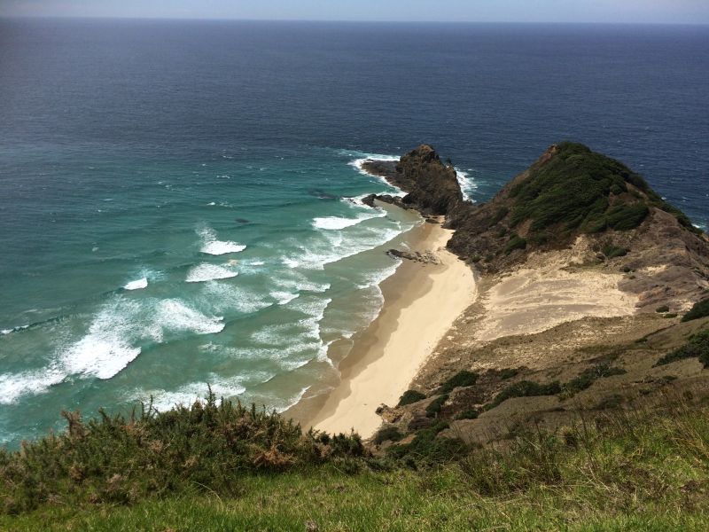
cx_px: 354
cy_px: 266
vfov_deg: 48.2
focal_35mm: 29
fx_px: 594
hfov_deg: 61.7
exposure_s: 1/4115
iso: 32
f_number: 2.2
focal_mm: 4.15
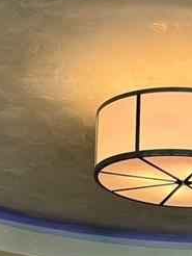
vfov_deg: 14.4
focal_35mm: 117
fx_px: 864
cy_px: 492
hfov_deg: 12.5
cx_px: 214
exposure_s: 1/120
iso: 160
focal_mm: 6.86
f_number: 1.78
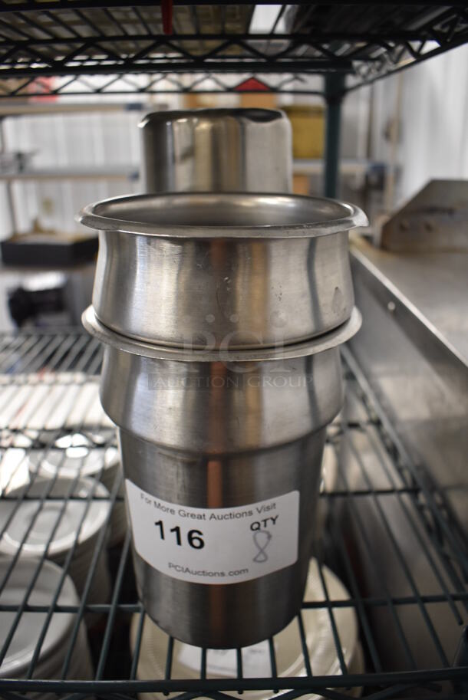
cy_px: 350
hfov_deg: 48.0
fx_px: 526
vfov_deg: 67.3
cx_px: 234
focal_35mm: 27
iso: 1100
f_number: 4
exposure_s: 1/60
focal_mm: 18
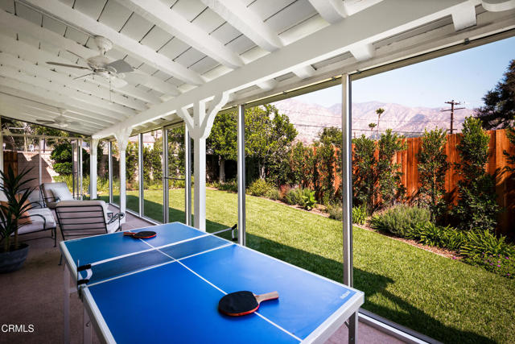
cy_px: 172
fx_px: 229
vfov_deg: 73.8
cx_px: 258
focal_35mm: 16
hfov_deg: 96.7
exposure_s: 1/100
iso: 250
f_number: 10
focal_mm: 16
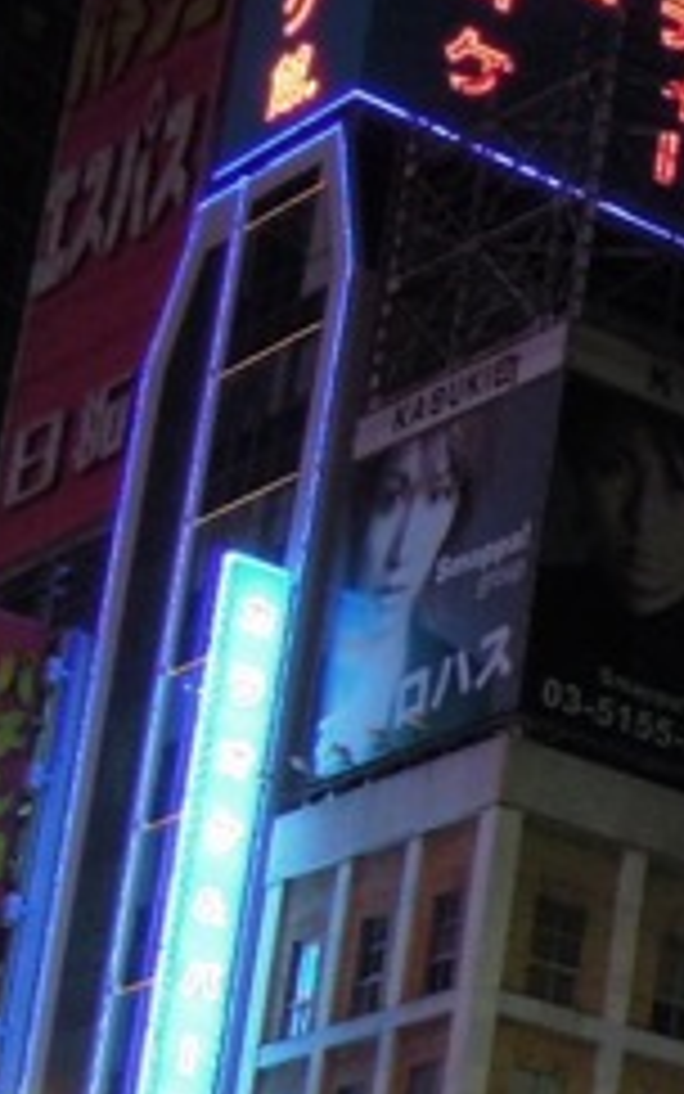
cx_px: 1750
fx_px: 4024
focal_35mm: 135
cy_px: 959
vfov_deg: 15.3
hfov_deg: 8.7
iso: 400
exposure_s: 1/50
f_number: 3
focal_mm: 5.5
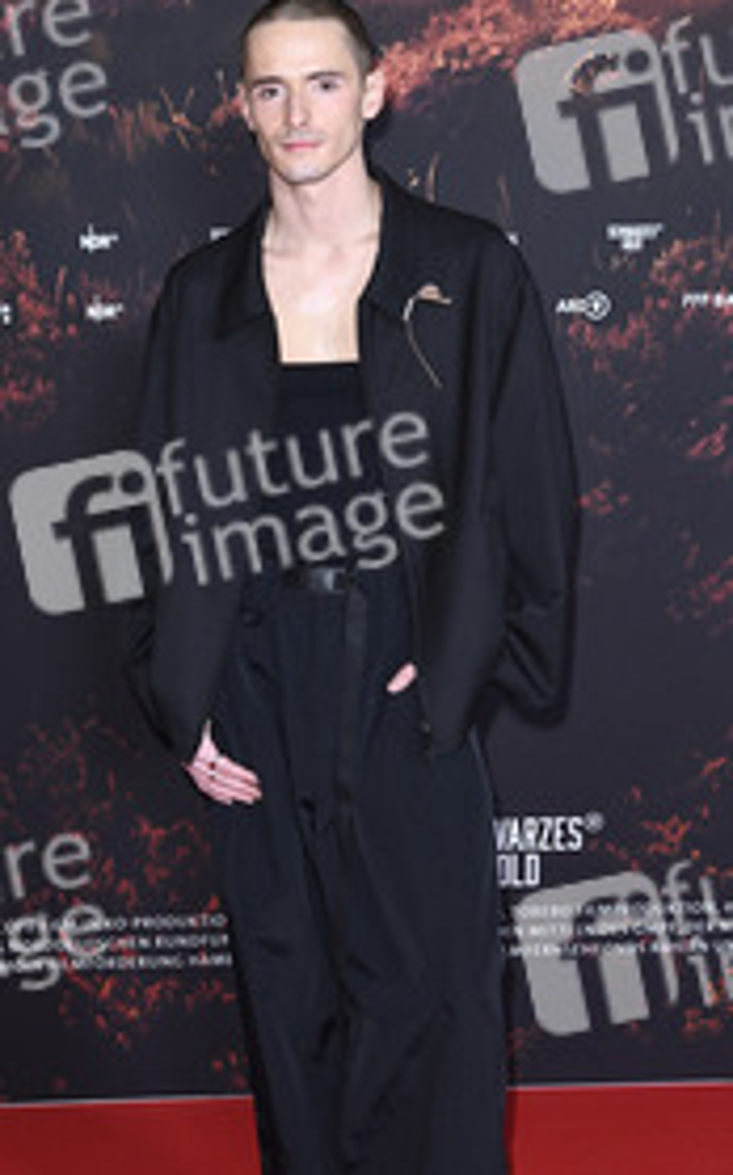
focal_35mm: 73
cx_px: 350
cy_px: 724
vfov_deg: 28.1
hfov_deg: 17.8
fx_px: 2337
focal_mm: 50
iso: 1250
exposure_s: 1/320
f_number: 4
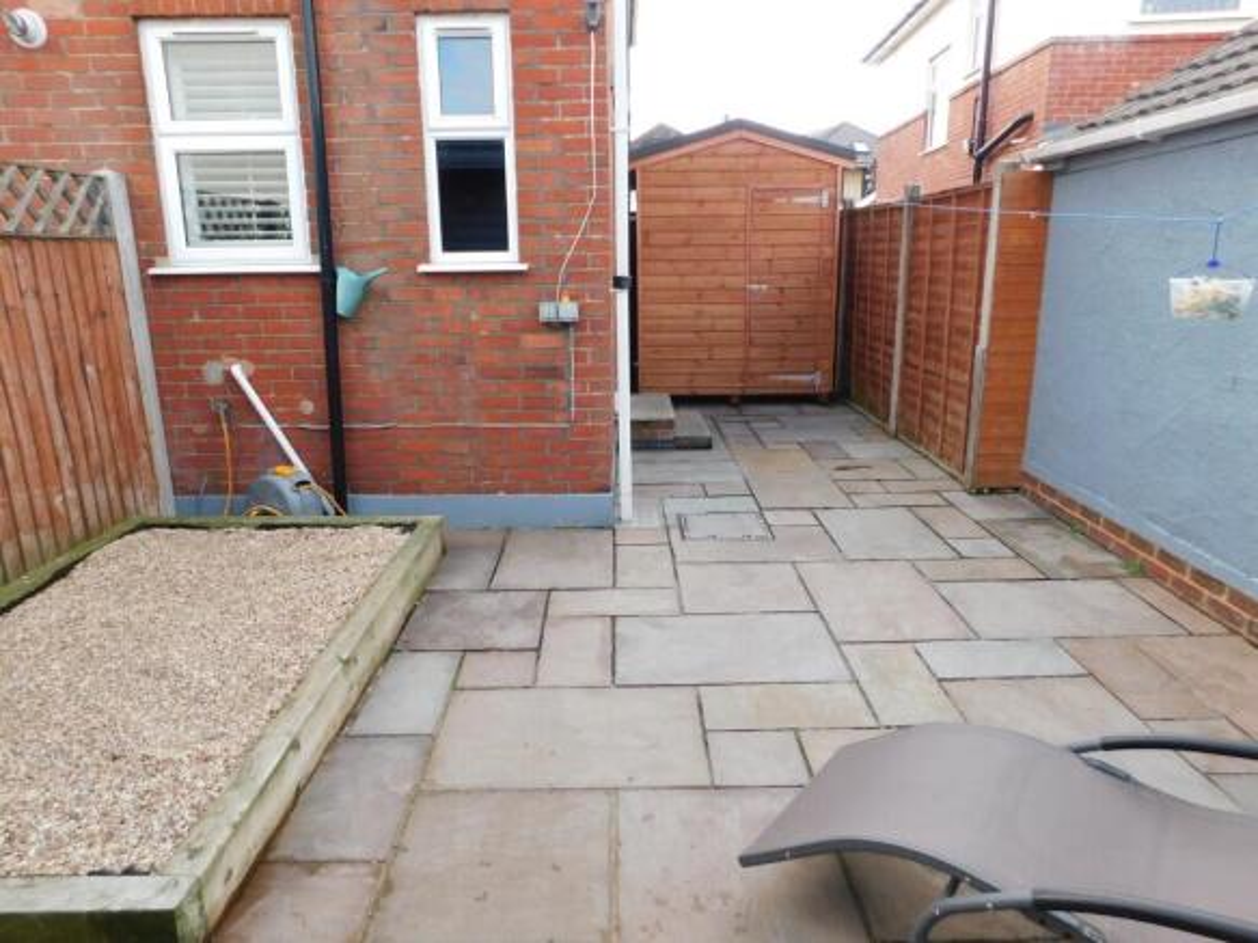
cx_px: 629
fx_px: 836
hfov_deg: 73.9
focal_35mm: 23
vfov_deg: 58.9
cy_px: 472
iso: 125
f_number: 3
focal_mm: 4
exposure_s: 1/250
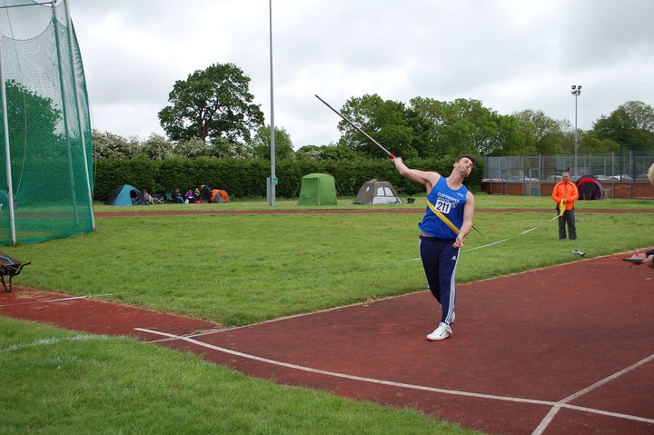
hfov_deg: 43.6
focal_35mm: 45
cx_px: 327
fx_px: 817
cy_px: 218
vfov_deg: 29.8
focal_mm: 30
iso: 250
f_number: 4.8
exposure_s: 1/1000
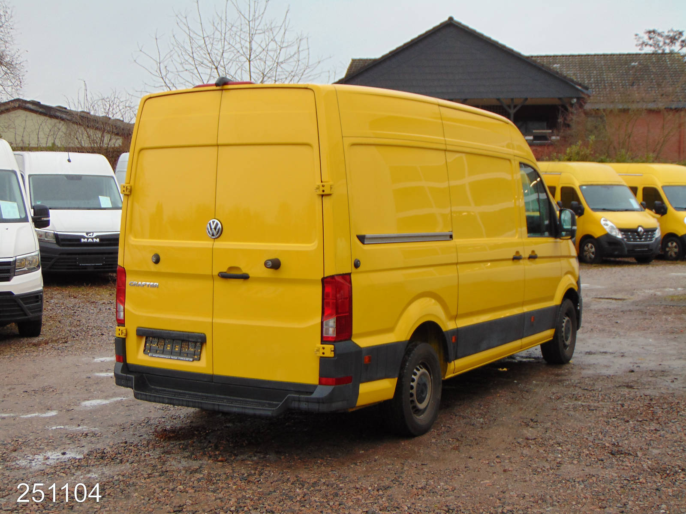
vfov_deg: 29.1
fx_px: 991
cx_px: 343
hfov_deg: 38.2
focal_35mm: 50
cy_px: 257
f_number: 3.5
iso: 80
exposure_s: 1/60
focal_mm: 9
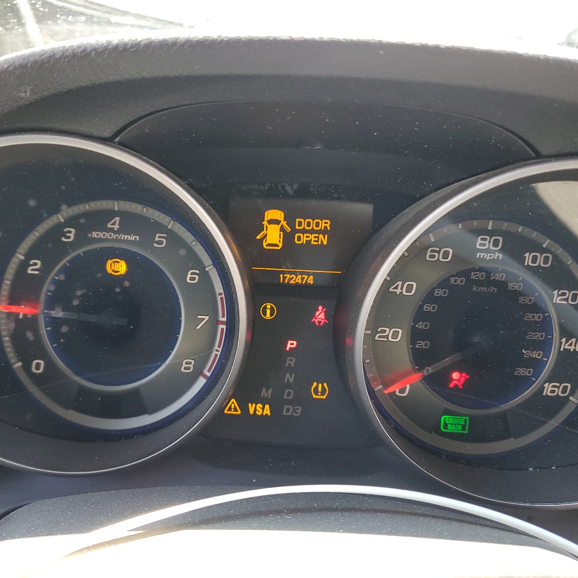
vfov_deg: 52.5
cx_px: 240
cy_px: 289
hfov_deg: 52.3
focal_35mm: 31
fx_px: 586
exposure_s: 1/120
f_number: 1.5
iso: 72
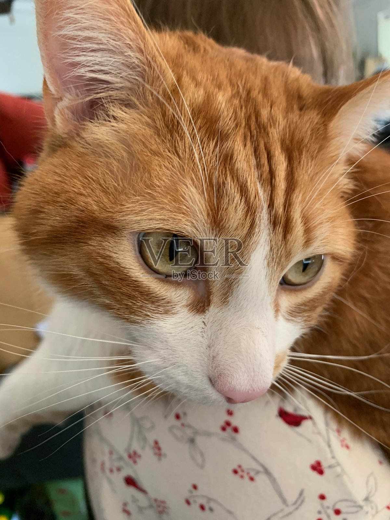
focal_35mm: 26
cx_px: 195
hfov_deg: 53.1
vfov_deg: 67.3
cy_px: 260
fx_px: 391
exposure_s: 1/60
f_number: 1.8
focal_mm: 4.25
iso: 200
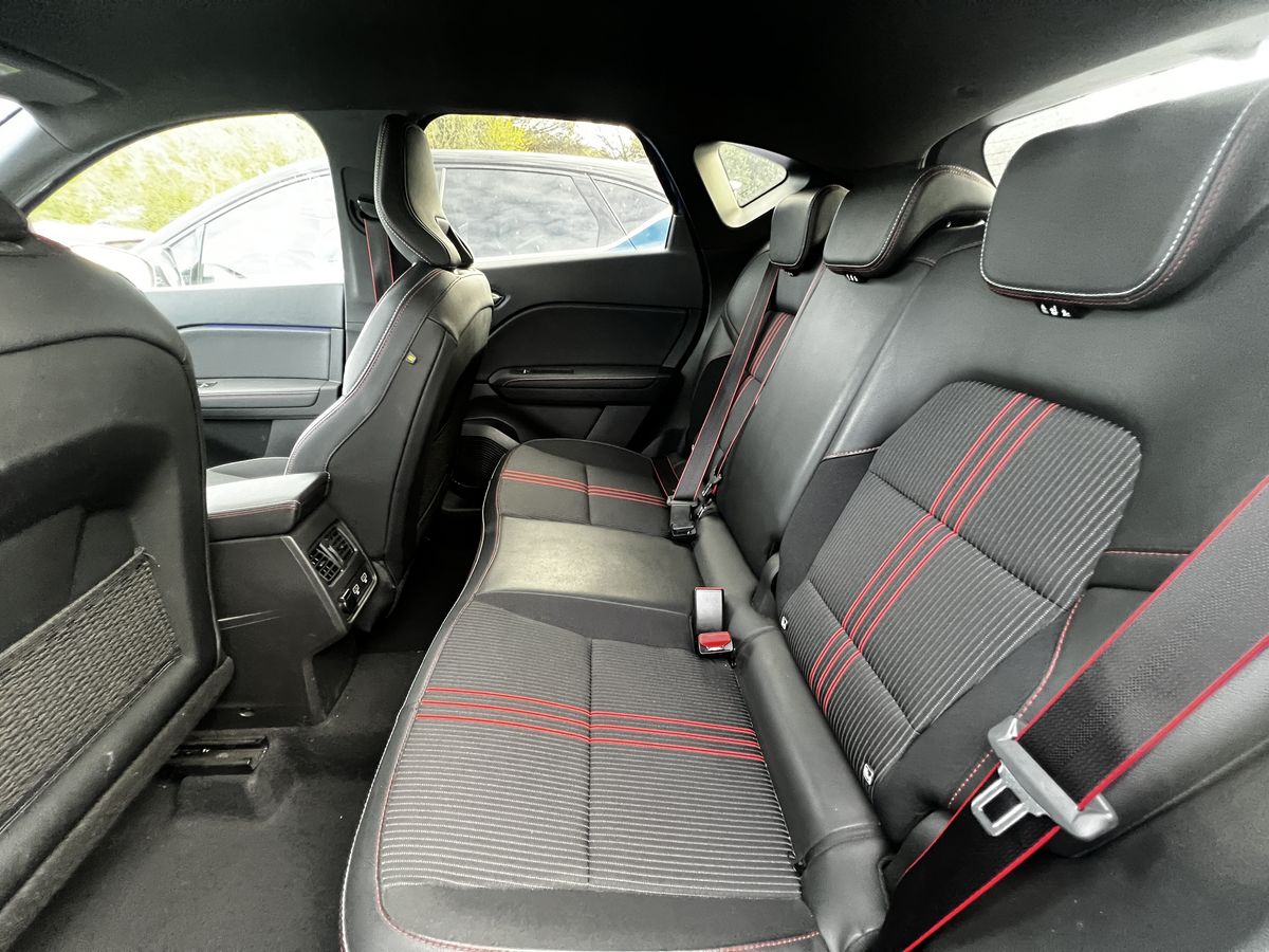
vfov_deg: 89.9
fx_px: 477
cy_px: 476
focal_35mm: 13
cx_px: 634
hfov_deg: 106.2
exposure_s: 1/60
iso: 500
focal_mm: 1.57
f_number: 1.8
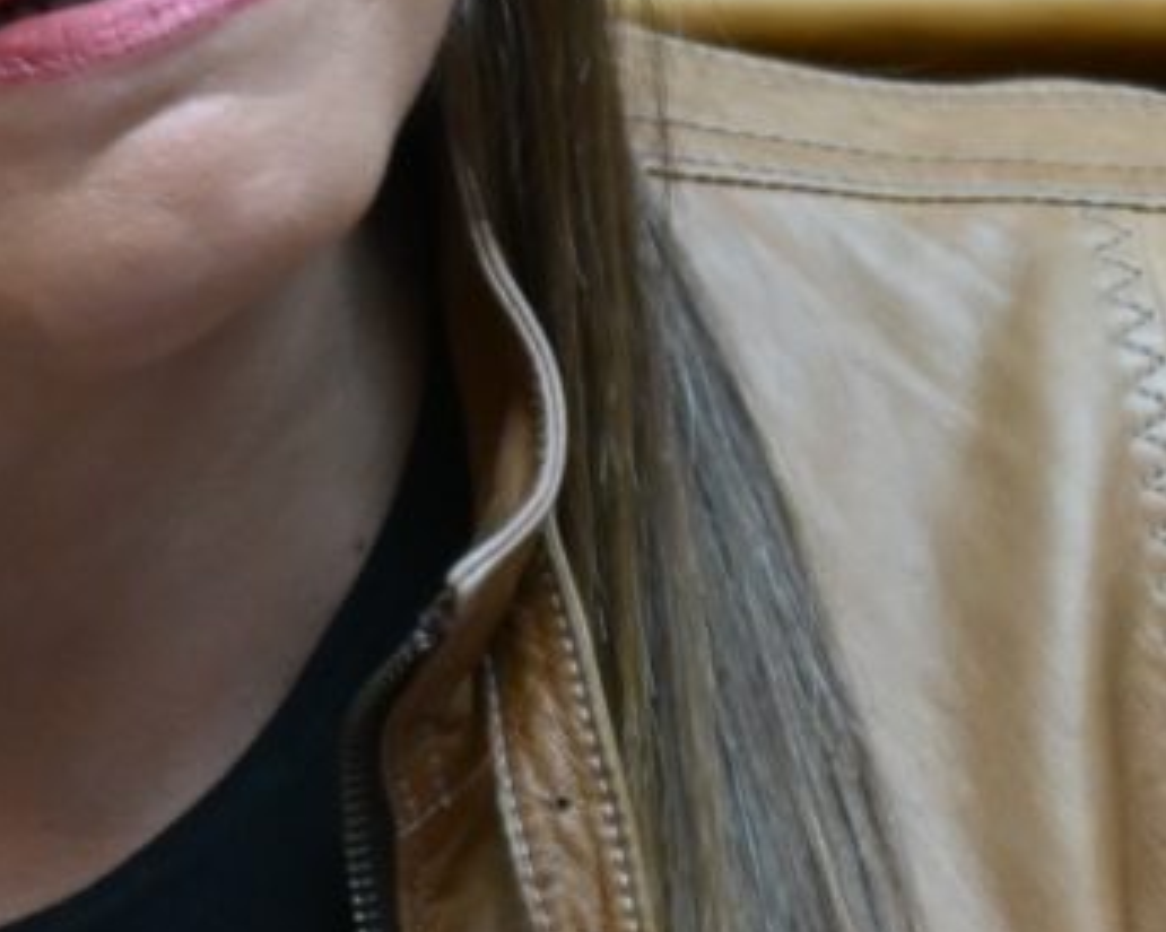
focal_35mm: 3349
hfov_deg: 0.6
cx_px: 305
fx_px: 115538
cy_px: 446
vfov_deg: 0.5
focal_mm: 600
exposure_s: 1/250
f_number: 6.3
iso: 3200
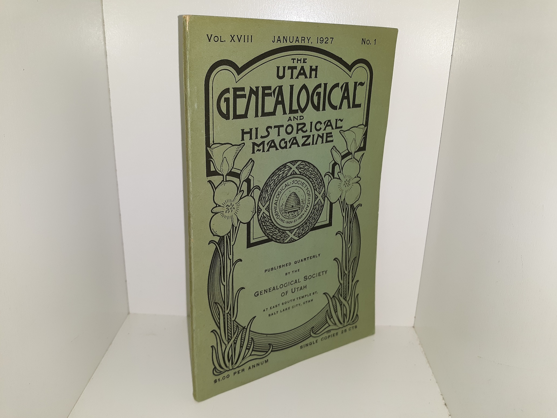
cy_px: 209
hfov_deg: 63.4
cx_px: 278
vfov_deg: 49.7
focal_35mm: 28
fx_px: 451
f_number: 1.7
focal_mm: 3.7
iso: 40
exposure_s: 1/134
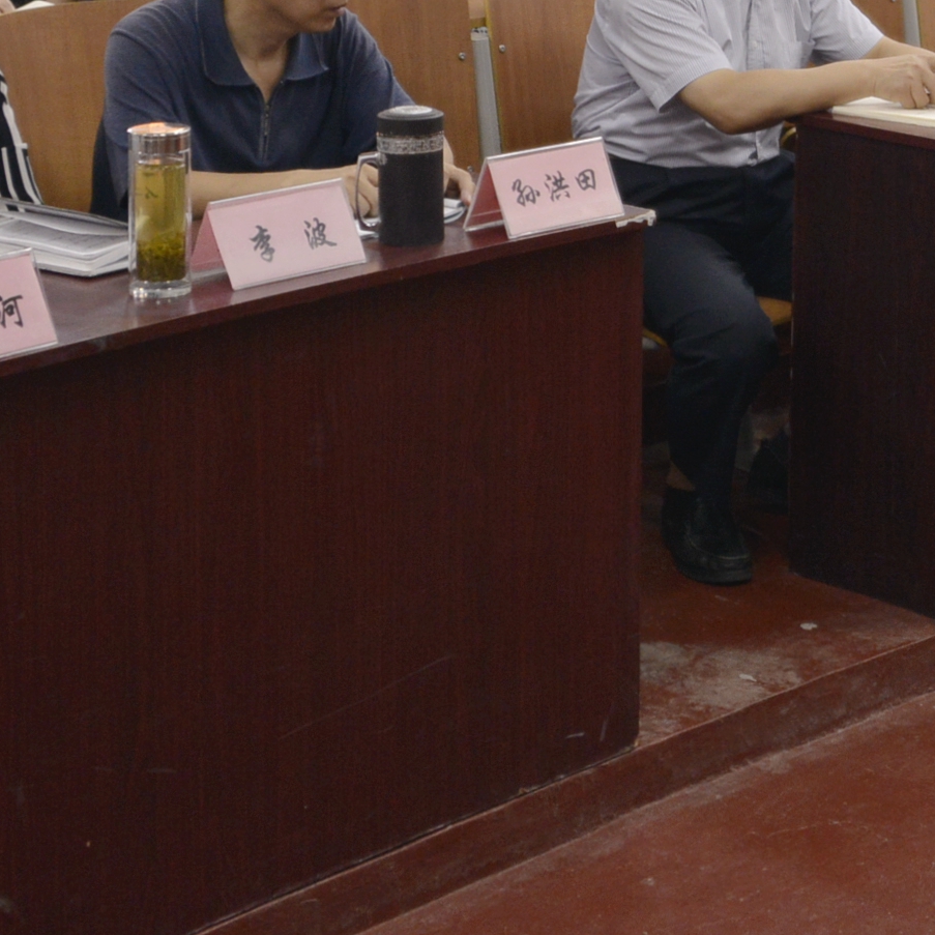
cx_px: 1141
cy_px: -145
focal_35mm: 97
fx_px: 2964
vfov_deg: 17.2
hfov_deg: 17.1
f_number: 3.5
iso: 1000
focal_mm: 28
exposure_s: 1/50
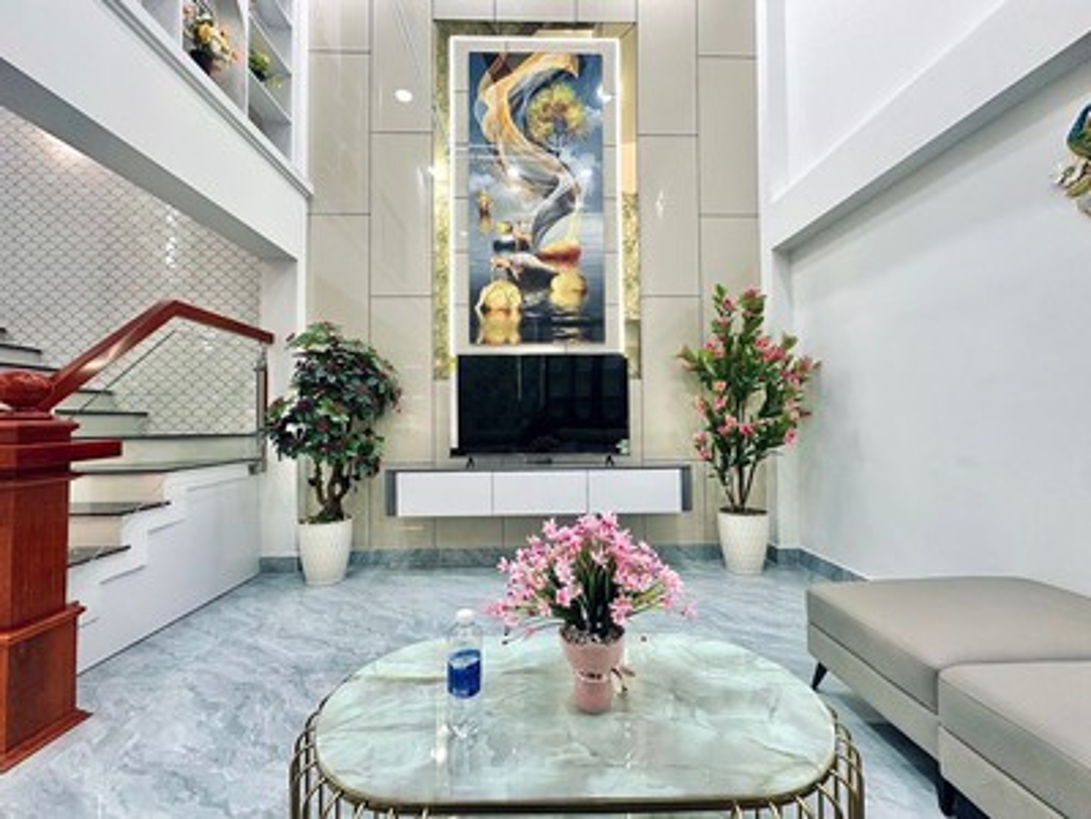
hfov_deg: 102.1
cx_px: 546
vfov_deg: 85.7
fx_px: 441
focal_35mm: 14
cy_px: 410
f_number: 2.2
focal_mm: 2.22
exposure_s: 1/100
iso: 200
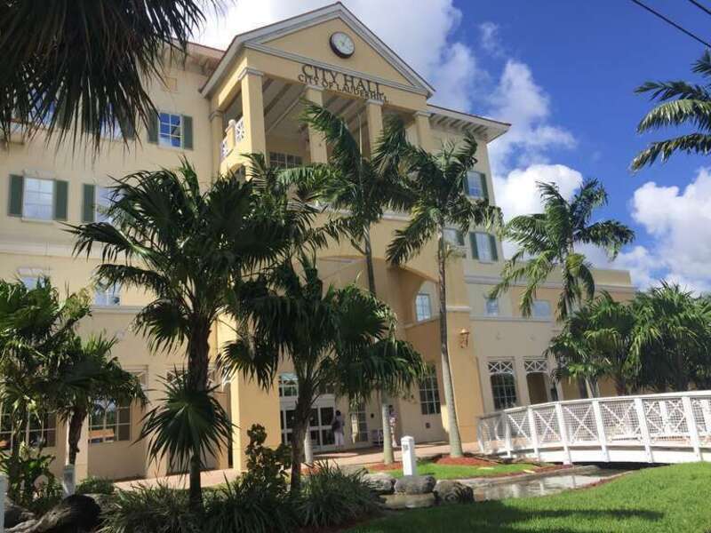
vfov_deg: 48.2
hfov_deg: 61.7
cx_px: 356
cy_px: 266
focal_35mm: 29
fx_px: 596
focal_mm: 4.15
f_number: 2.2
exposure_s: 1/1721
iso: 32
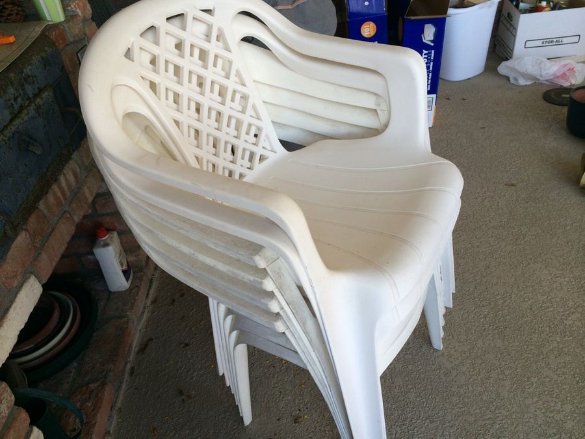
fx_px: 507
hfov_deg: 60.0
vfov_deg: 46.8
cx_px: 292
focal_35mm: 30
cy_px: 220
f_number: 2.2
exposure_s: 1/120
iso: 50
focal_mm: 4.12
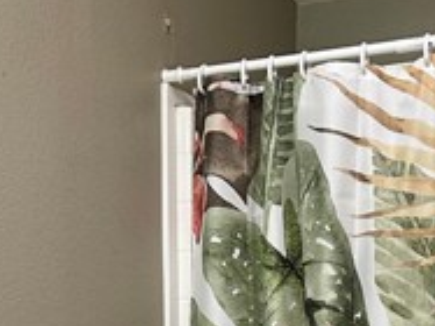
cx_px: 244
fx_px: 1118
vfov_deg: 15.2
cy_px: 508
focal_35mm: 89
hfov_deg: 22.0
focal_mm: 5.7
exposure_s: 1/60
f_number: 1.5
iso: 160
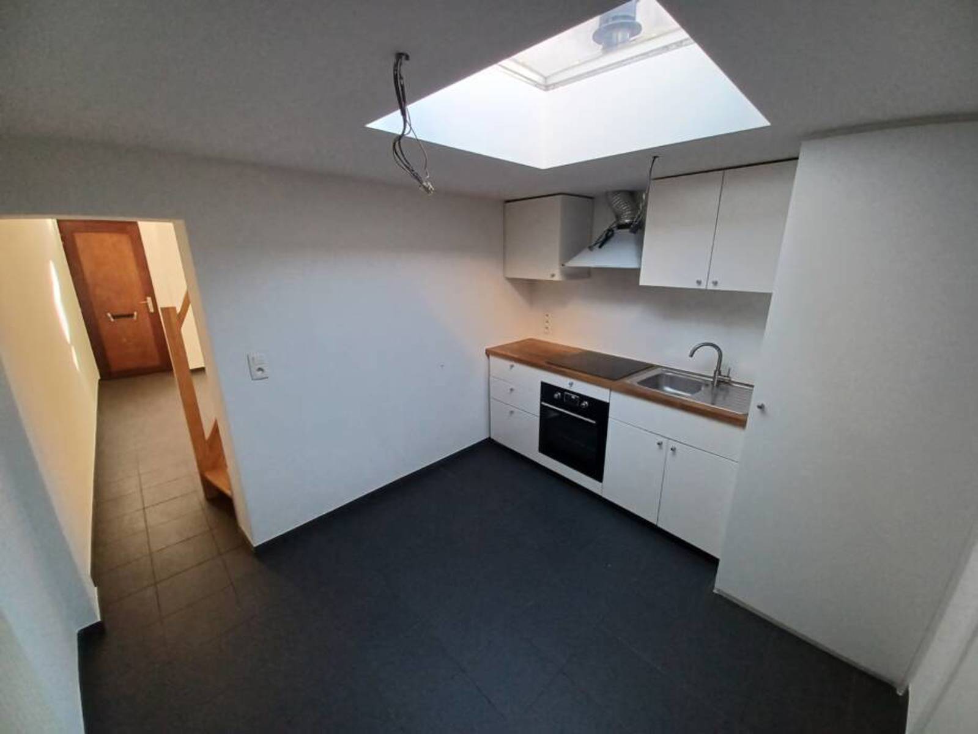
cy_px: 367
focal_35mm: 13
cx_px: 489
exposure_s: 1/50
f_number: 2.2
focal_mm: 1.42
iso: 80
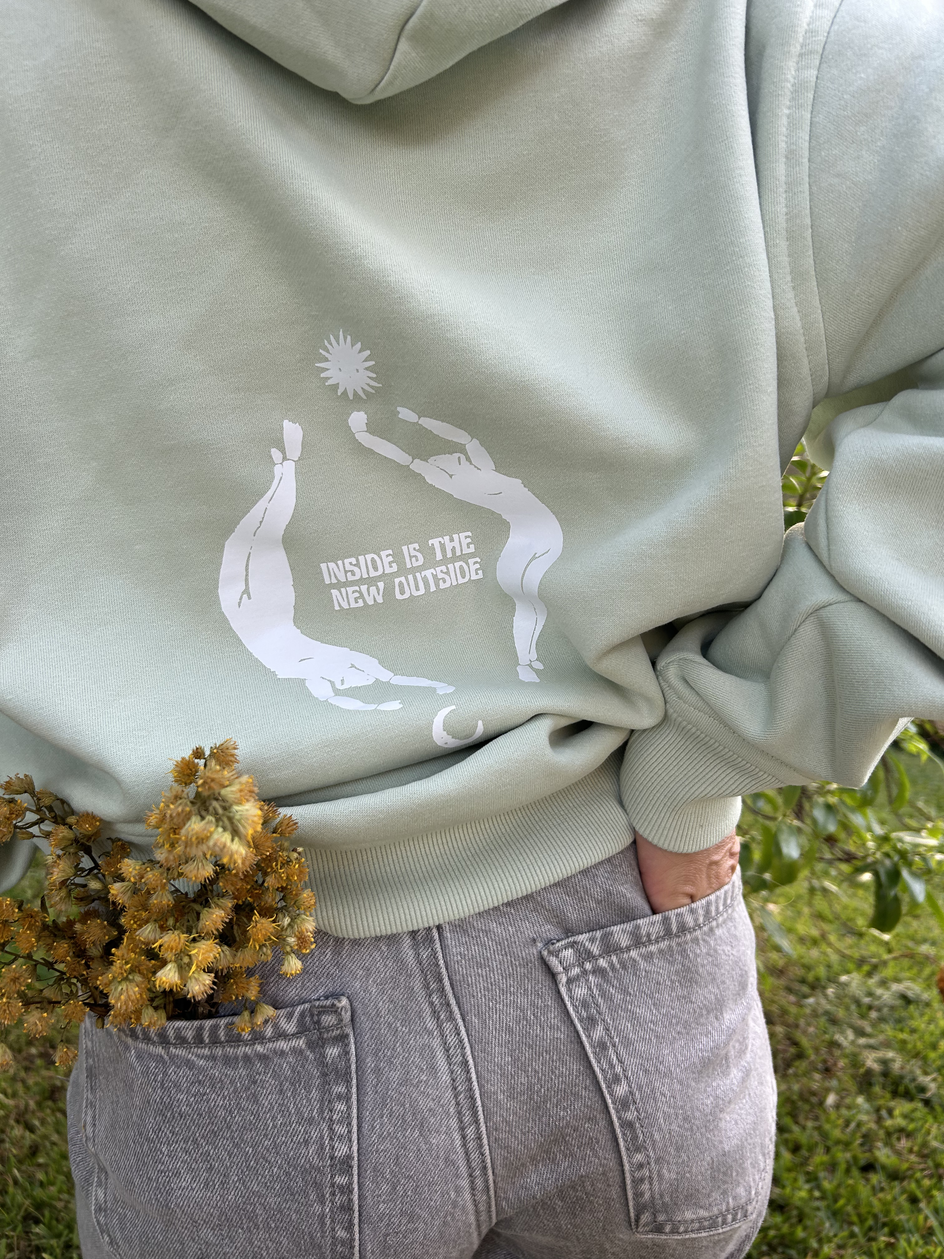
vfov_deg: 67.3
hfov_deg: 53.1
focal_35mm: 26
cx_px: 472
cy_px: 630
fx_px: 945
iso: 40
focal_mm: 5.7
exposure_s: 1/225
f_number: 1.5
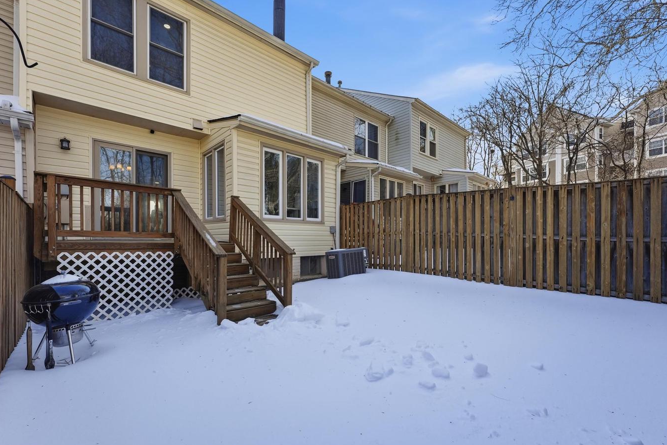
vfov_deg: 77.2
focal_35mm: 15
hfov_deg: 100.3
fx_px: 278
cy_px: 237
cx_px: 315
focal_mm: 14
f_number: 11
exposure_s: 1/6400
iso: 400
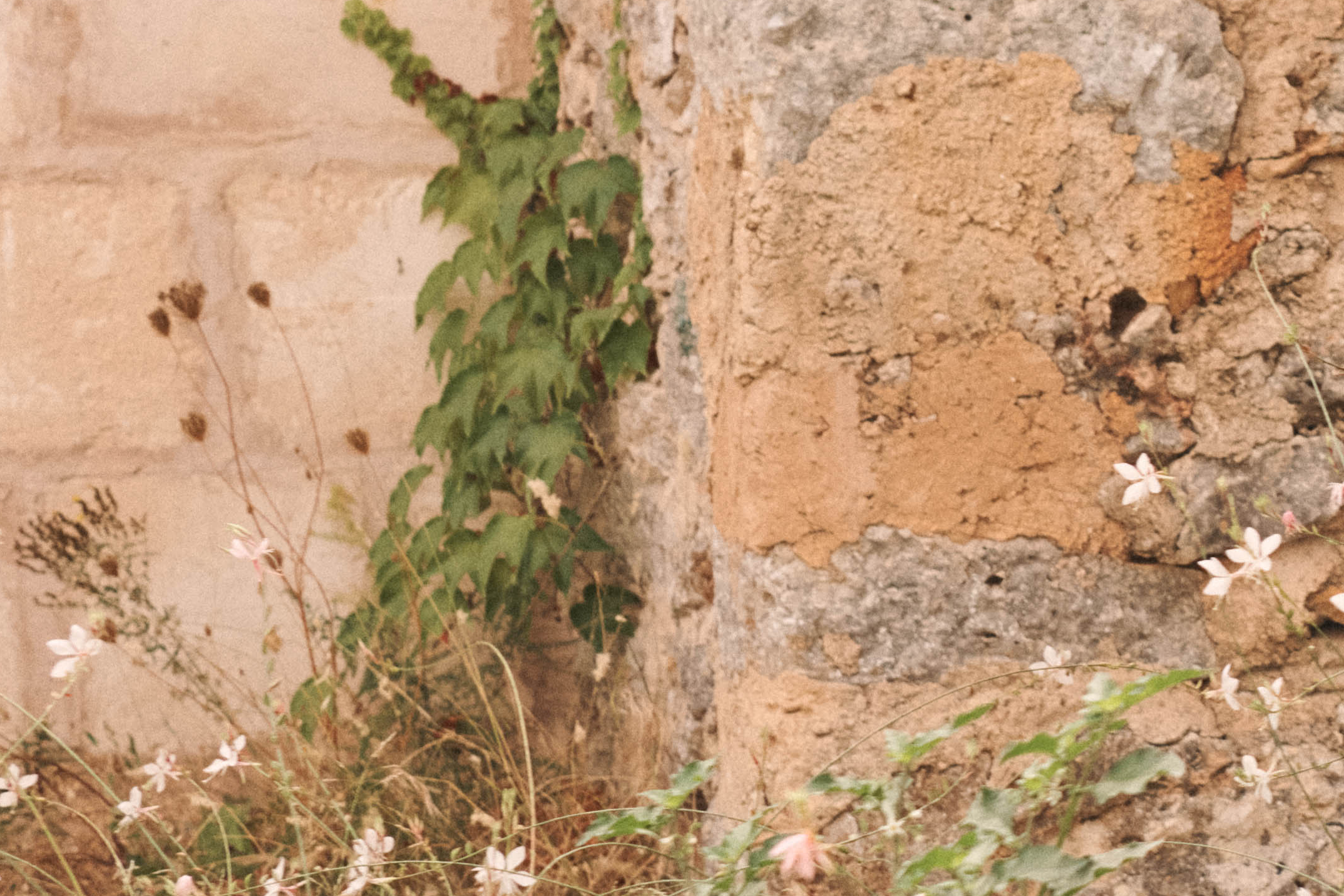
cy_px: 241
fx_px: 4293
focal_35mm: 115
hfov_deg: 16.2
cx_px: 2027
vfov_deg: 11.9
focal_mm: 30
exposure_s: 1/400
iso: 250
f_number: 4
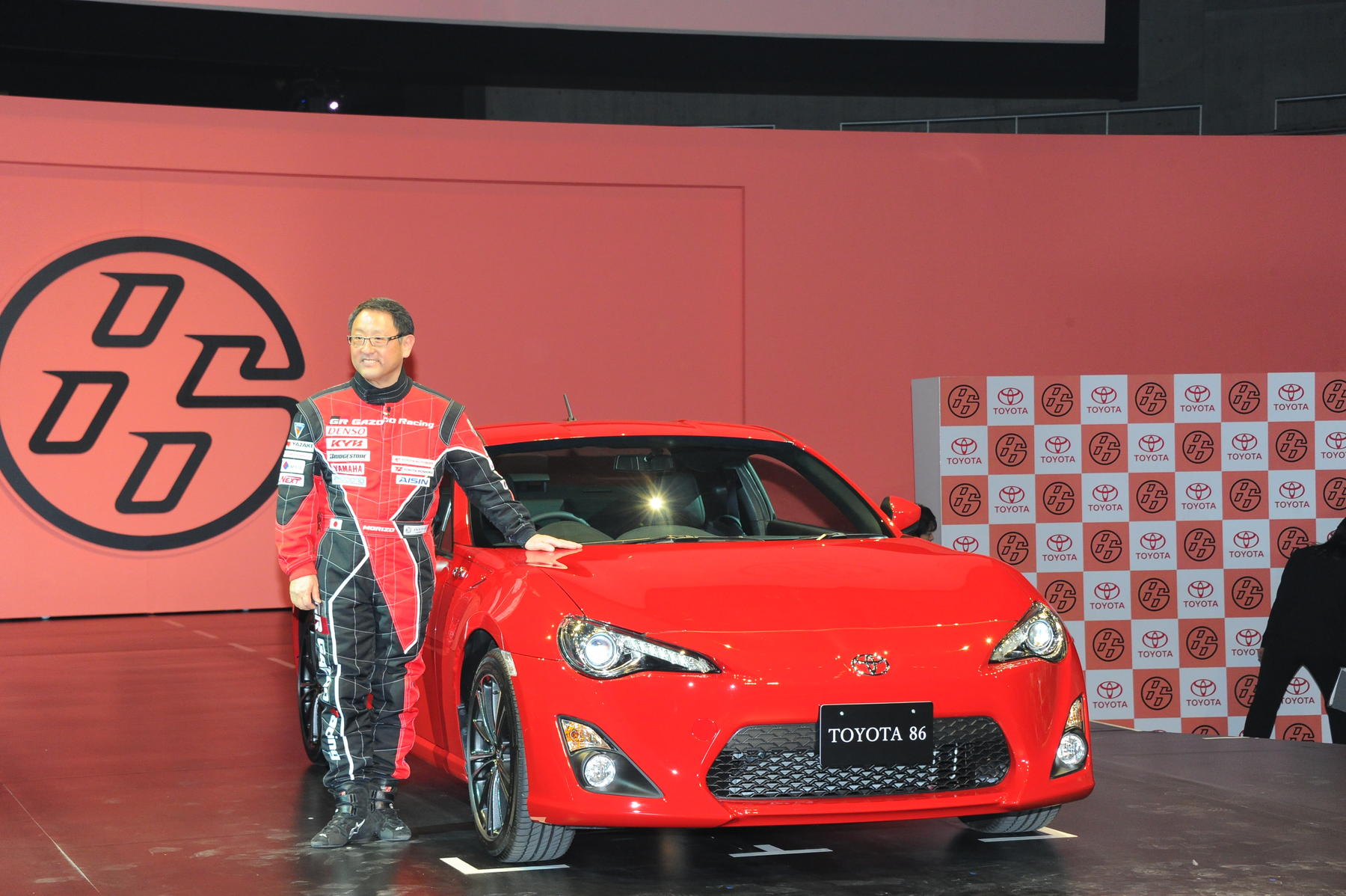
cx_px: 673
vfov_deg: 19.4
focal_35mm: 70
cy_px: 448
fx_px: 2616
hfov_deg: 28.9
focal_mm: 70
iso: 4000
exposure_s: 1/200
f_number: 8
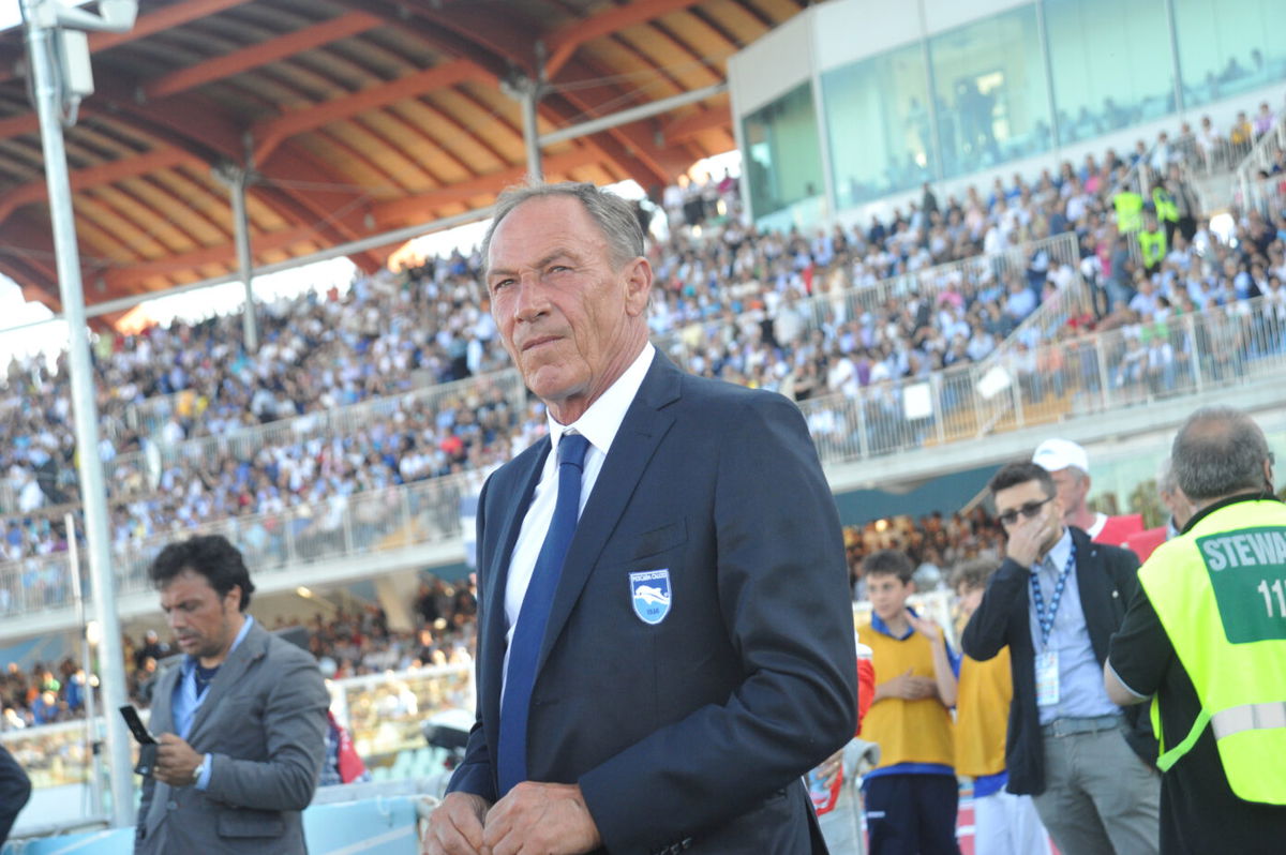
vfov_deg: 24.2
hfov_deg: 35.7
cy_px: 428
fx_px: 1999
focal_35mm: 56
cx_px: 643
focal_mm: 56
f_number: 7.1
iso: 3200
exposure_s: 1/800
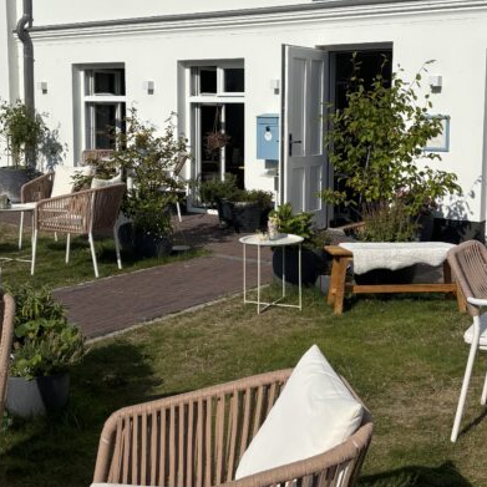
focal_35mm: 47
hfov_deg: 36.0
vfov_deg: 35.8
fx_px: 748
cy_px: 177
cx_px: 288
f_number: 1.6
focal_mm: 5.96
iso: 50
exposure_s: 1/9901
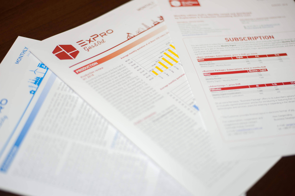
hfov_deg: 39.6
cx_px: 148
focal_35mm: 50
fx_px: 409
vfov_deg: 27.0
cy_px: 98
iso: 400
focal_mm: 50
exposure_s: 1/125
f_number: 2
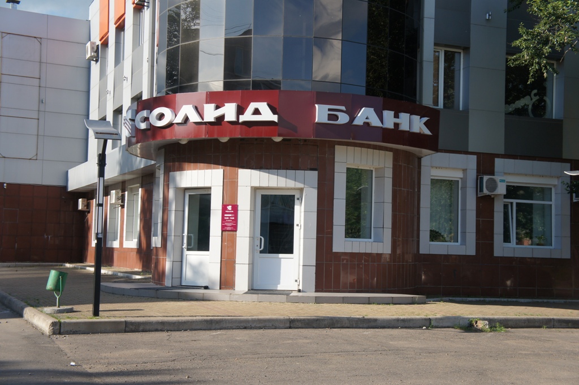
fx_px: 819
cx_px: 290
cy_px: 192
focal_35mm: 51
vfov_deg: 26.4
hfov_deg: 38.9
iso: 200
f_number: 7.1
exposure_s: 1/500
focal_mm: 34
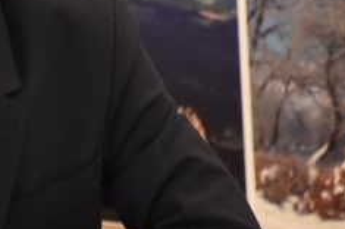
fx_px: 10556
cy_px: 87
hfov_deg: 1.9
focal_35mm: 1103
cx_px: -120
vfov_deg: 1.2
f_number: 6.3
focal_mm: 230
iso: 2500
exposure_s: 1/100
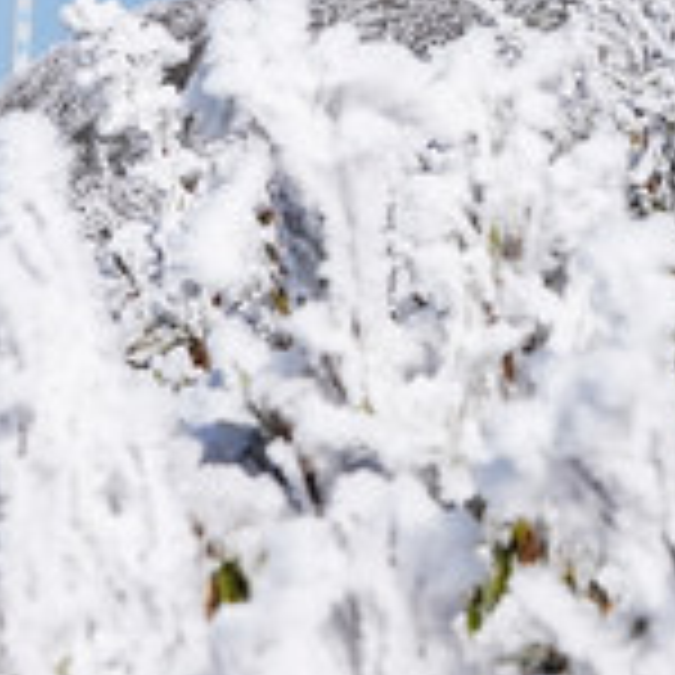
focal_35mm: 117
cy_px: -196
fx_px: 2581
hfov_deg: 14.7
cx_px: 657
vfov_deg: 14.3
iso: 250
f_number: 9
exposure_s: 1/1000
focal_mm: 24
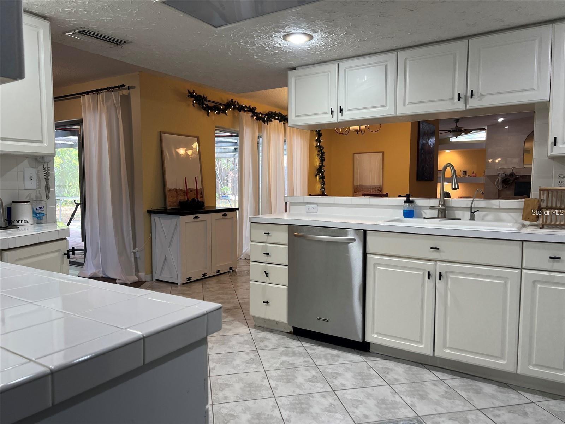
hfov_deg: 67.3
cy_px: 212
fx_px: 424
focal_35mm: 26
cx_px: 282
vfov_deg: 53.1
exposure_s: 1/120
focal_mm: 5.7
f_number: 1.5
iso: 80
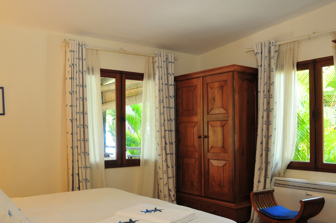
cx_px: 135
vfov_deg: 37.7
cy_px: 121
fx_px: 326
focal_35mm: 35
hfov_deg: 54.1
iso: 200
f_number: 6.3
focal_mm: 16
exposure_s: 1/4
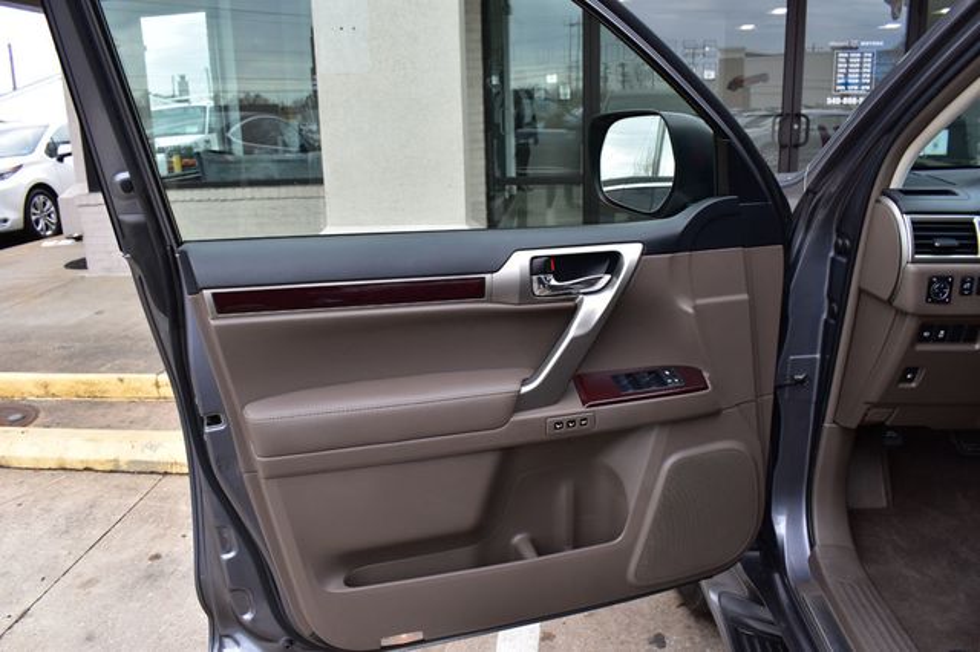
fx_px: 735
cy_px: 326
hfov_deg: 67.4
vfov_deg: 47.9
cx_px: 490
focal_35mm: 27
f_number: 9
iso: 400
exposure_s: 1/160
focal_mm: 18
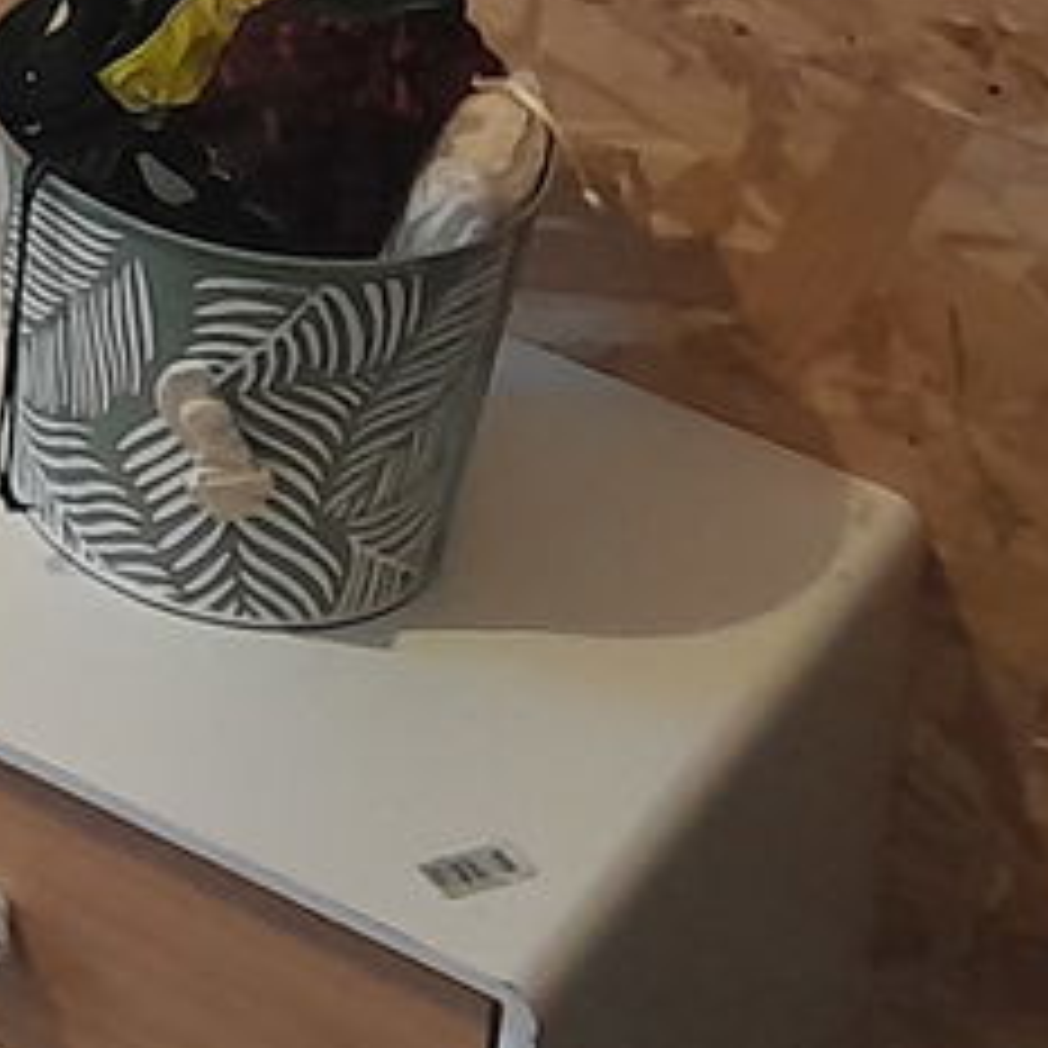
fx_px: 5412
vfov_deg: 9.6
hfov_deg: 10.0
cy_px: -1619
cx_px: -1286
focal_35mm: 158
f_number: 1.8
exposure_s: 1/25
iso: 400
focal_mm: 3.98
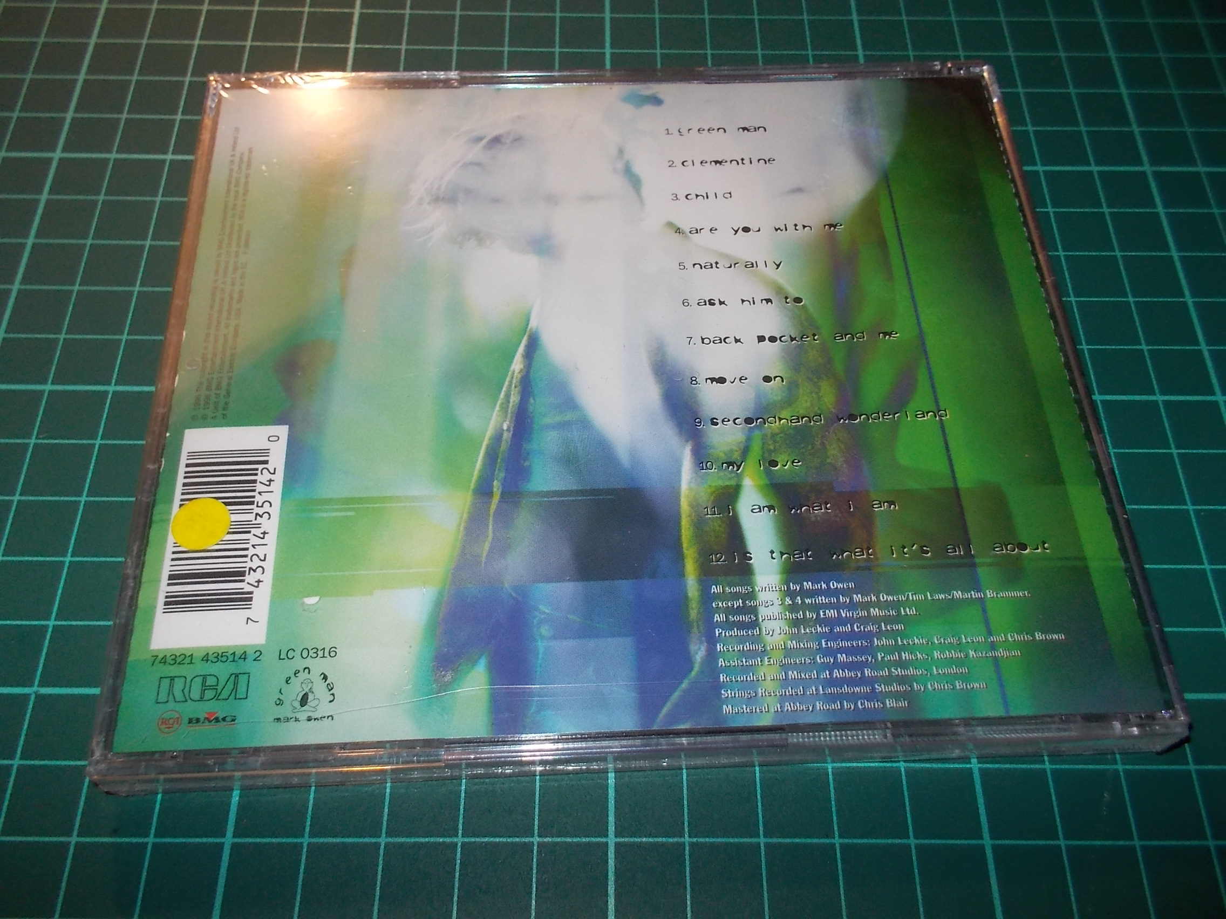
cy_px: 460
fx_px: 1027
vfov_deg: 48.2
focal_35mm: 29
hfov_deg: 61.7
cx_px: 613
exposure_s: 1/30
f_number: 3.3
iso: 200
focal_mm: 4.1
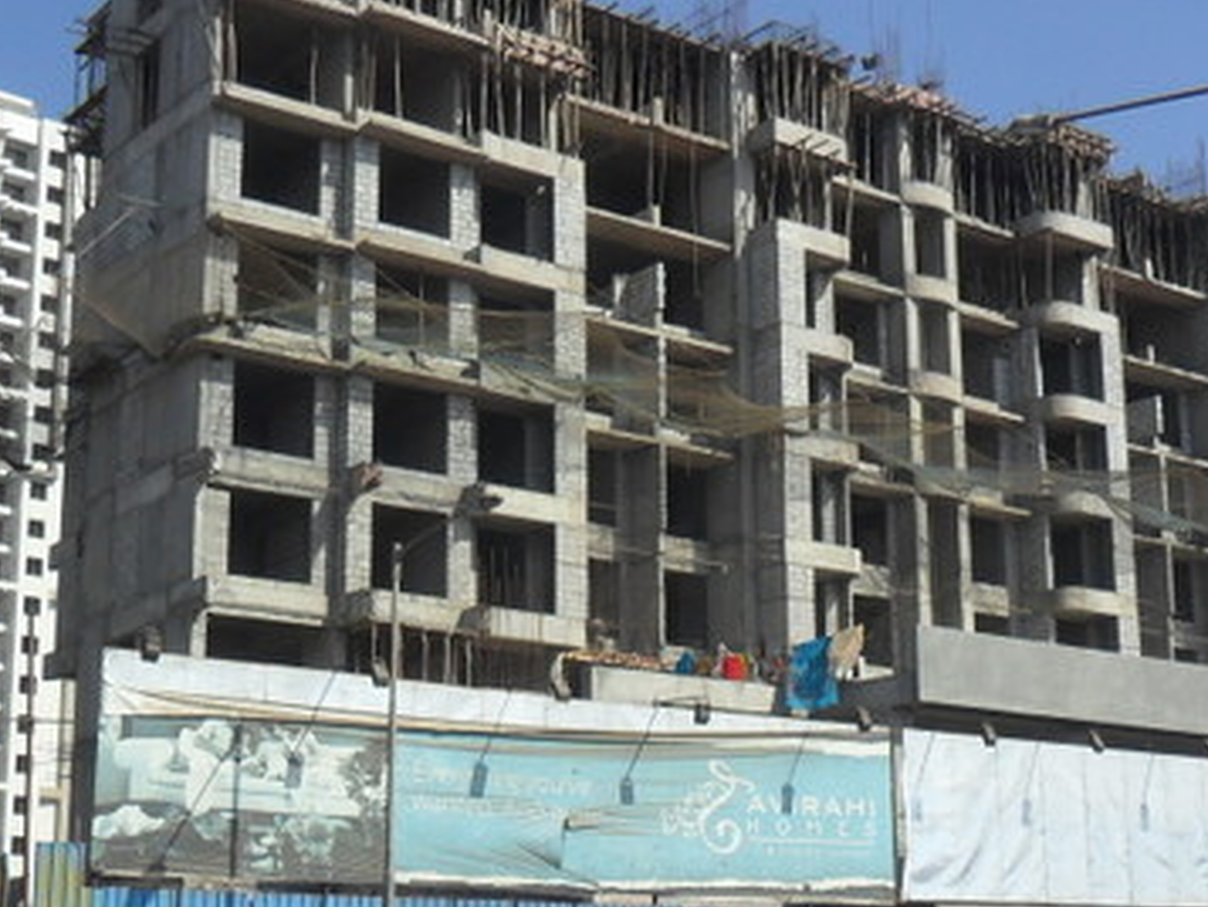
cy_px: 580
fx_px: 2060
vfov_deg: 24.7
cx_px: 673
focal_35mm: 59
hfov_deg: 32.7
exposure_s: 1/250
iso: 100
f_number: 8.9
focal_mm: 4.9
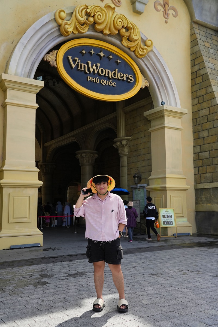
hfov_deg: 36.9
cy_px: 164
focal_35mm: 36
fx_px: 327
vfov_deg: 53.1
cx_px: 109
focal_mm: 36
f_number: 5.6
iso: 800
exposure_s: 1/3200
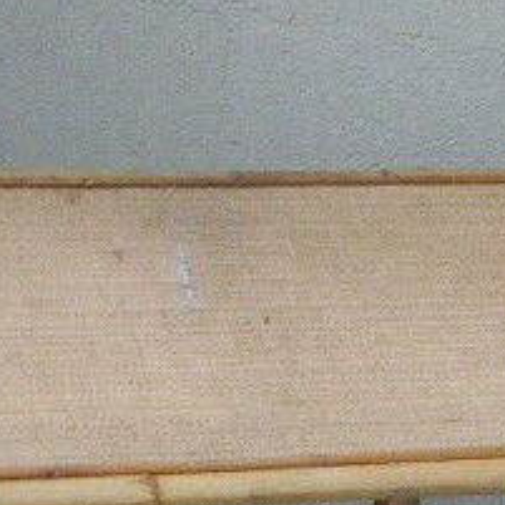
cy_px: 457
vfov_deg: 12.6
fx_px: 2278
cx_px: 377
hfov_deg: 12.6
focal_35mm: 138
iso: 800
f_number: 4.2
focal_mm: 8.5
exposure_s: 1/13
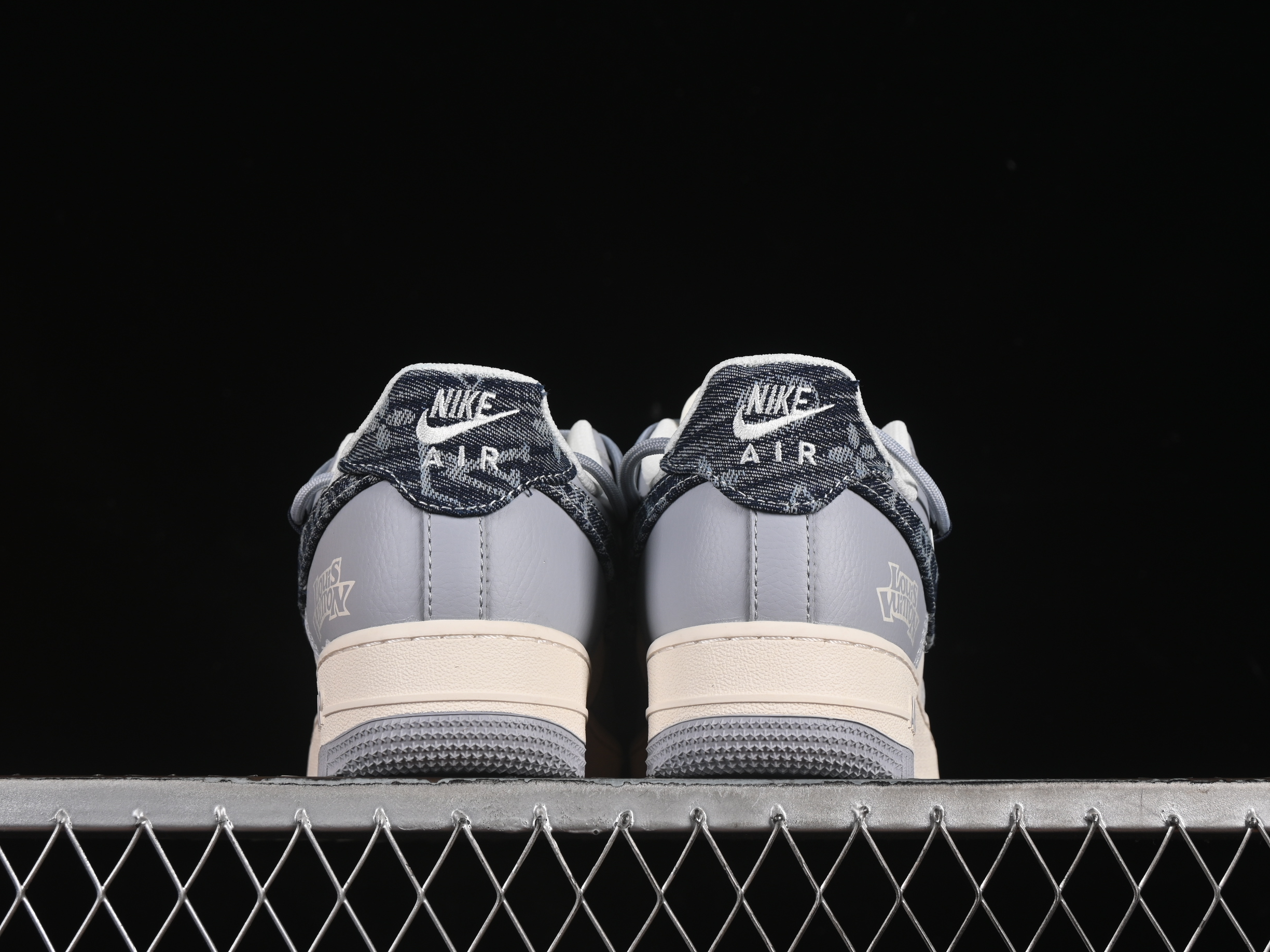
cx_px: 637
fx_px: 3008
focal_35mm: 82
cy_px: 478
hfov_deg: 23.8
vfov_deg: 18.0
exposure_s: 1/80
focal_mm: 50
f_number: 8
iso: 160
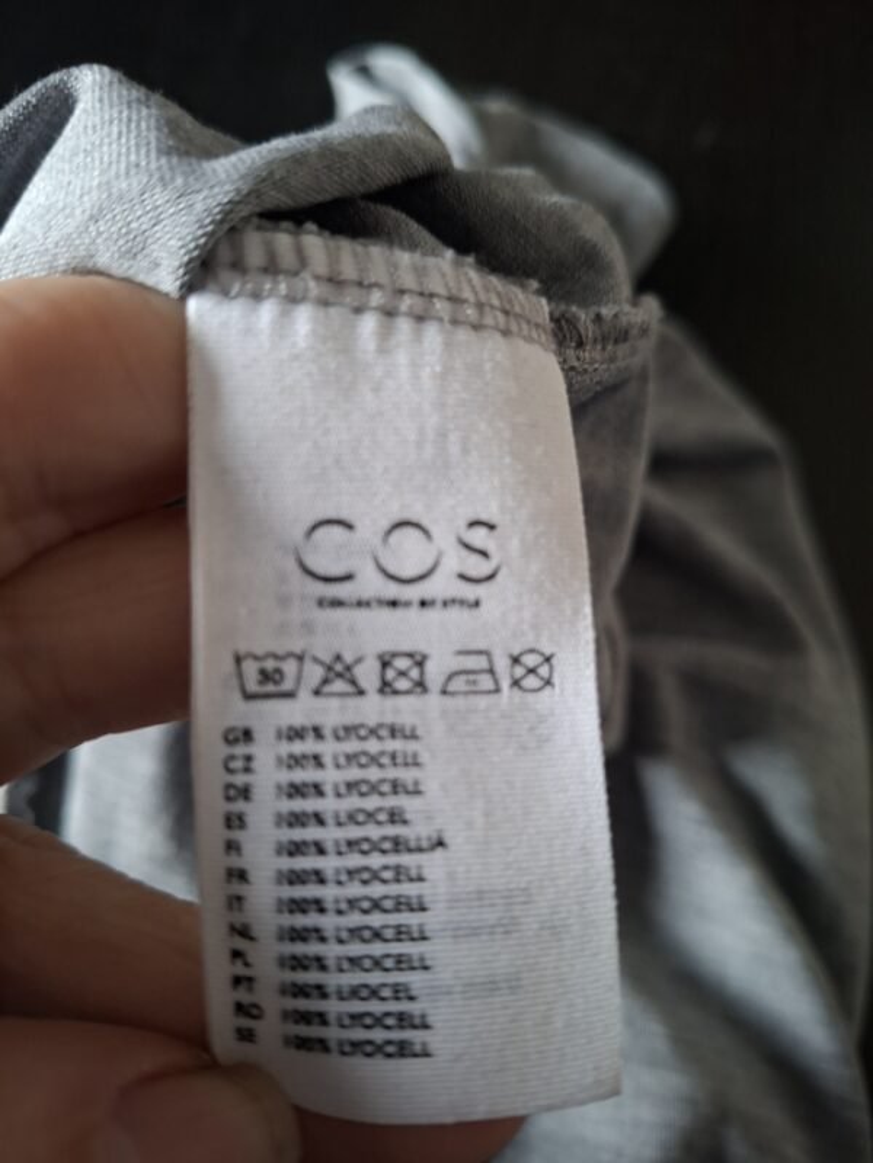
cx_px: 436
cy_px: 582
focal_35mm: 23
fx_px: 773
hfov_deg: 58.9
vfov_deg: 73.9
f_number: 1.8
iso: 500
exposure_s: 1/25
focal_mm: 5.54
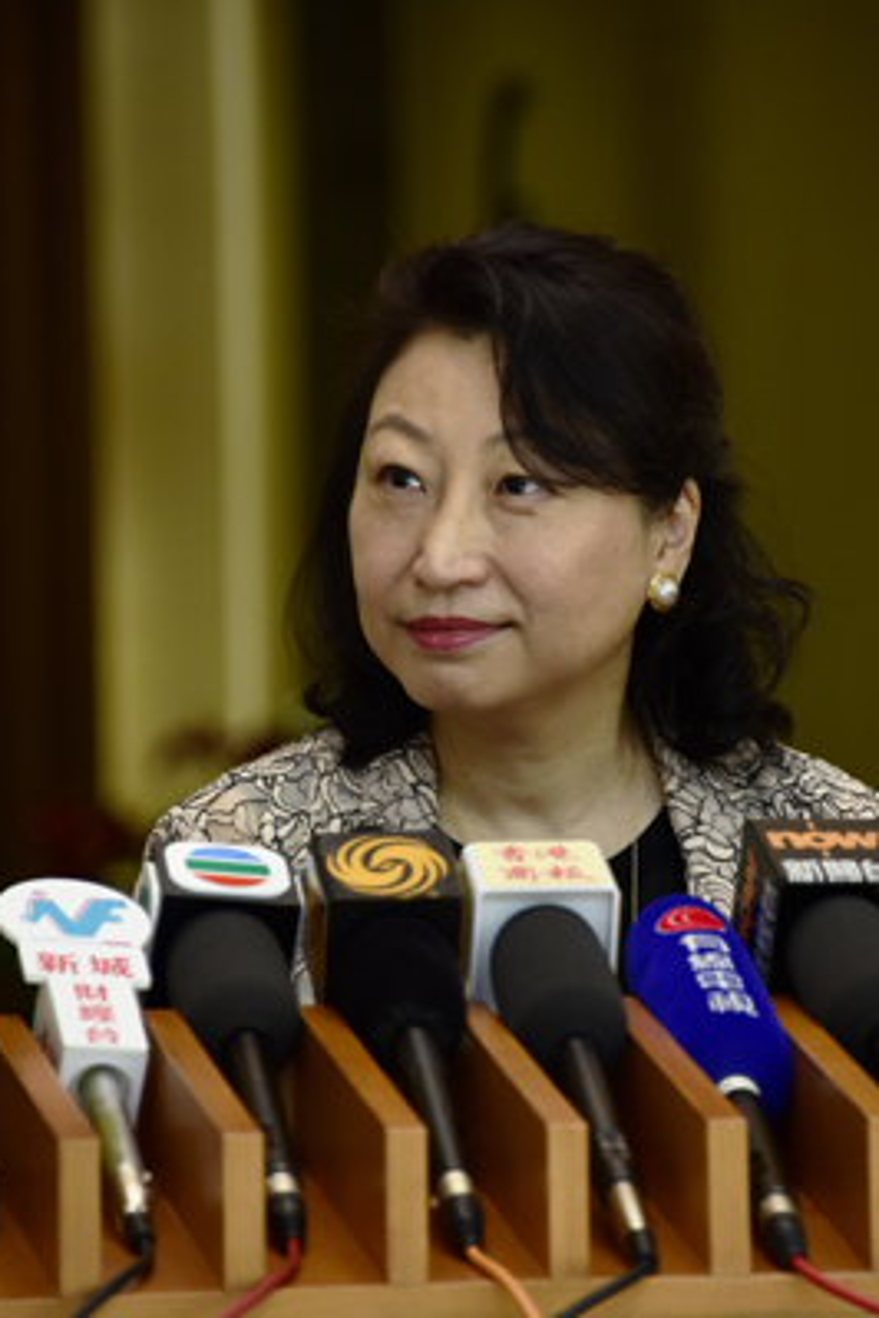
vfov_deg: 4.6
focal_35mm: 452
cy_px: 659
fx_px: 16553
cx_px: 552
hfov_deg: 3.0
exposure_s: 1/250
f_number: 5.6
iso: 1250
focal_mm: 300
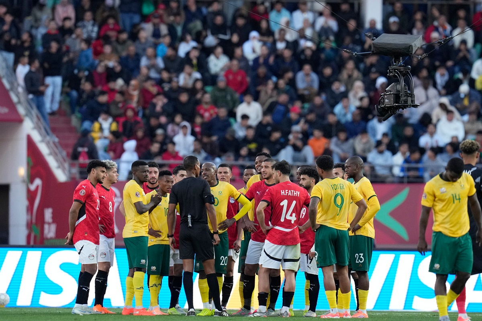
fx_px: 8033
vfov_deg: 2.3
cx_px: 241
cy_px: 160
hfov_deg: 3.4
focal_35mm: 600
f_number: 3.5
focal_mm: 400
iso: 2000
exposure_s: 1/3200
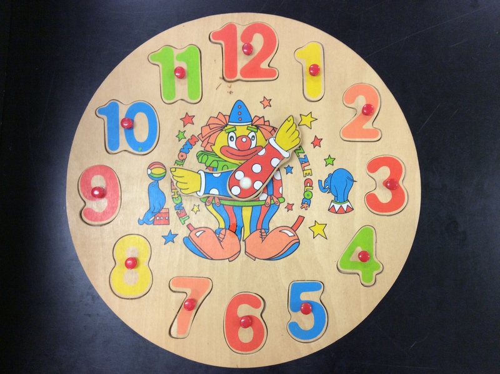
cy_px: 187
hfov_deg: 56.9
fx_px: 462
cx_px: 250
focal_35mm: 32
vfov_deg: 44.1
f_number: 2.4
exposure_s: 1/25
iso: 80
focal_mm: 3.3
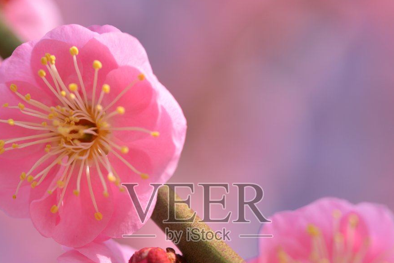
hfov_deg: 12.4
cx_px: 197
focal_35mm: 165
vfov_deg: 8.3
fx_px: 1807
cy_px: 214
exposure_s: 1/320
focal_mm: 90
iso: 200
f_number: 4.5
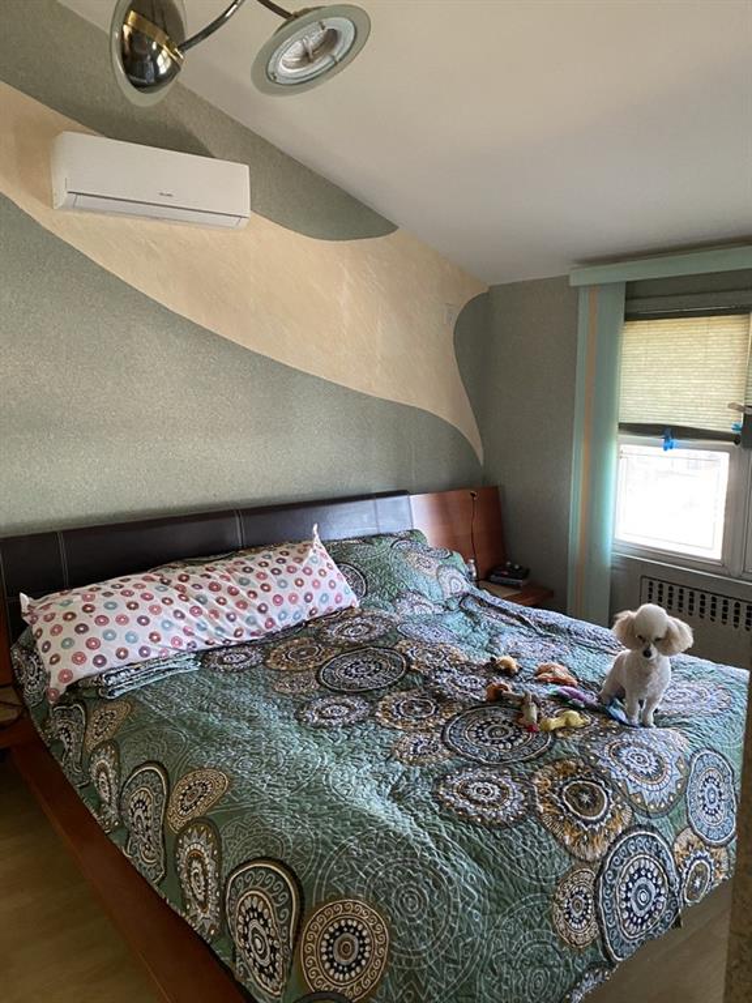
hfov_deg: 53.1
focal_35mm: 26
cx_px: 376
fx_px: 753
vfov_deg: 67.3
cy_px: 502
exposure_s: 1/60
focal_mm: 4.25
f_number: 1.8
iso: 500
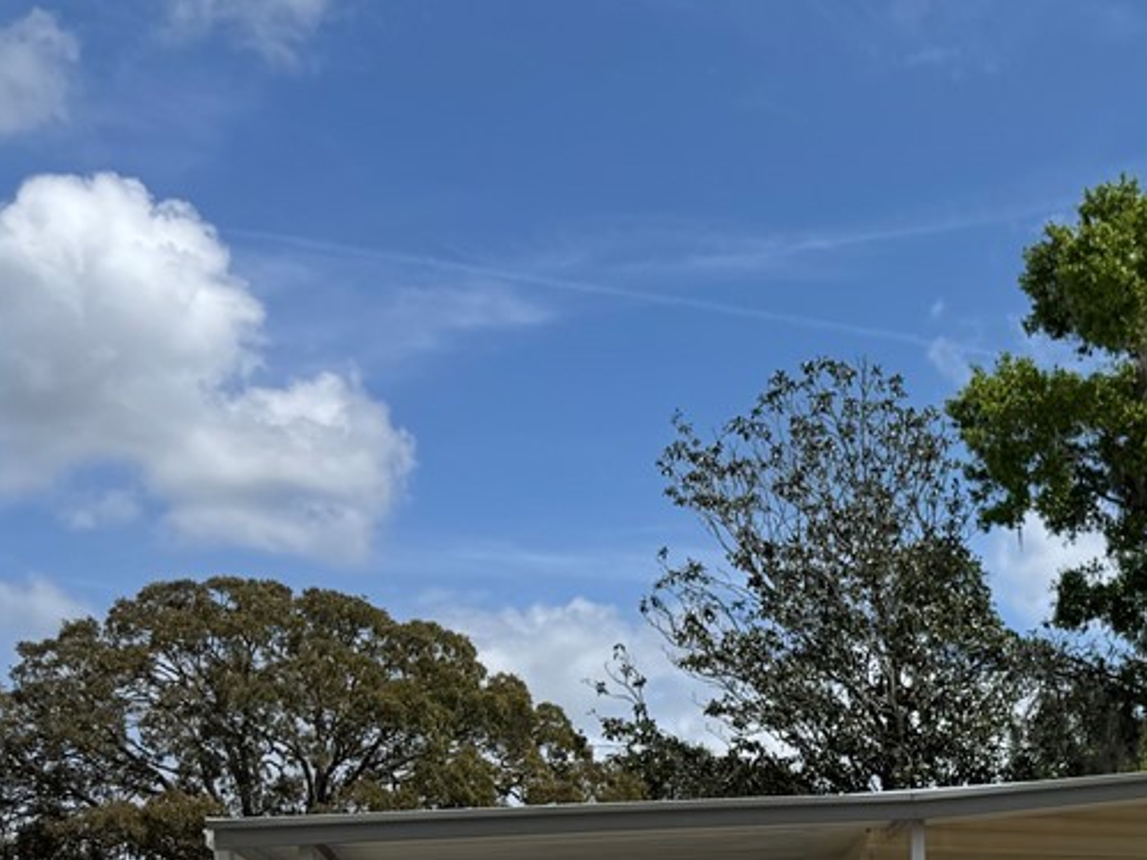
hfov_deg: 22.4
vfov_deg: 18.0
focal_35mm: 77
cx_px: 1540
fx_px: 2551
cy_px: 1085
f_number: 1.78
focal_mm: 6.76
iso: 80
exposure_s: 1/5348
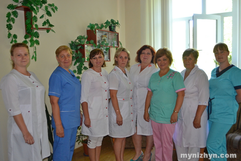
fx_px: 221
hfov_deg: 57.2
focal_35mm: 33
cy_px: 80
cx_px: 120
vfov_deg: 40.0
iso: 720
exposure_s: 1/60
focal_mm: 22
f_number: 4
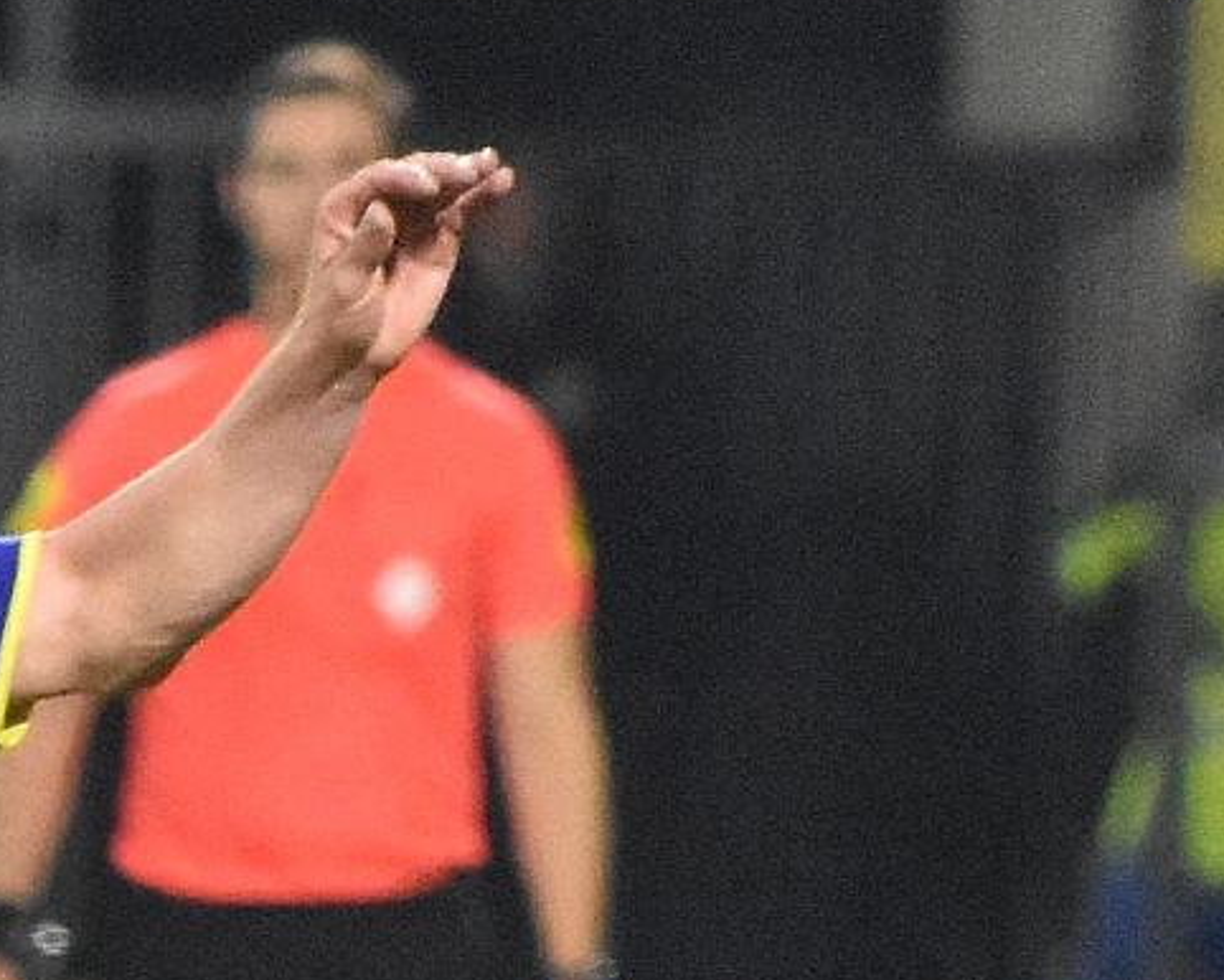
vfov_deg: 1.7
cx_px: -868
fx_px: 32508
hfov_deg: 2.2
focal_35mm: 897
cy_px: 1384
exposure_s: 1/640
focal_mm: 160
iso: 2500
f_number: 2.8
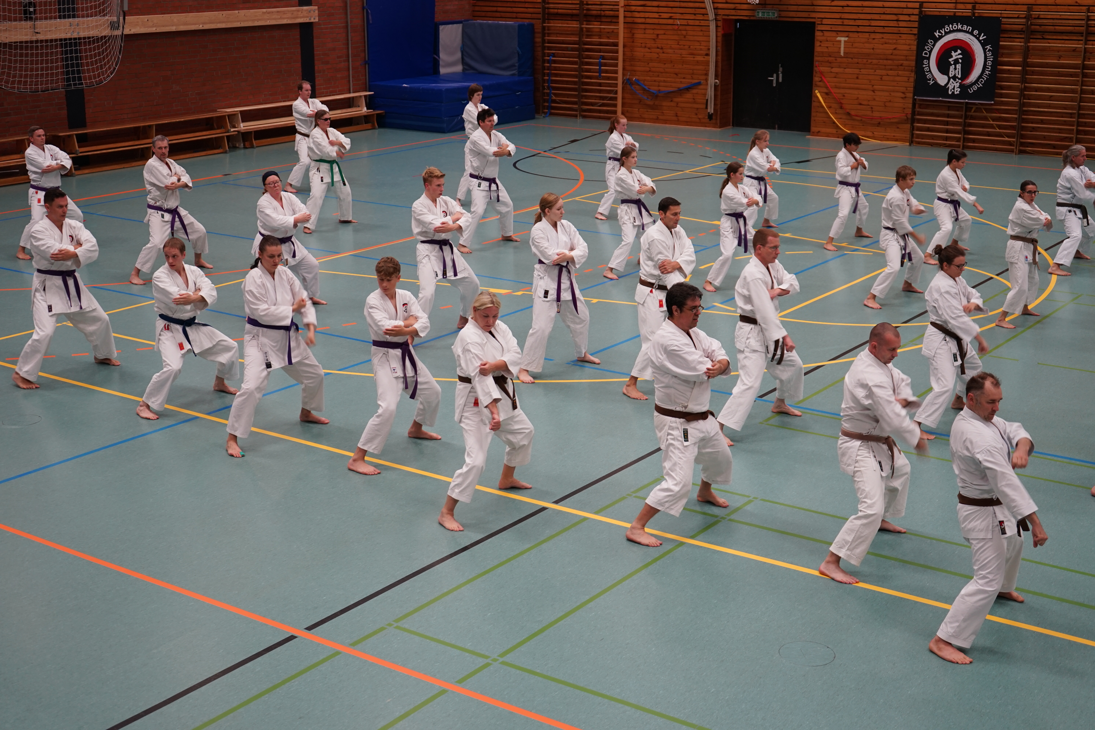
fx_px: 1429
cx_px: 548
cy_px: 365
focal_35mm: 47
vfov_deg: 28.6
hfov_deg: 41.9
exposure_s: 1/60
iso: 640
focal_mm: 47
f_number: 4.5
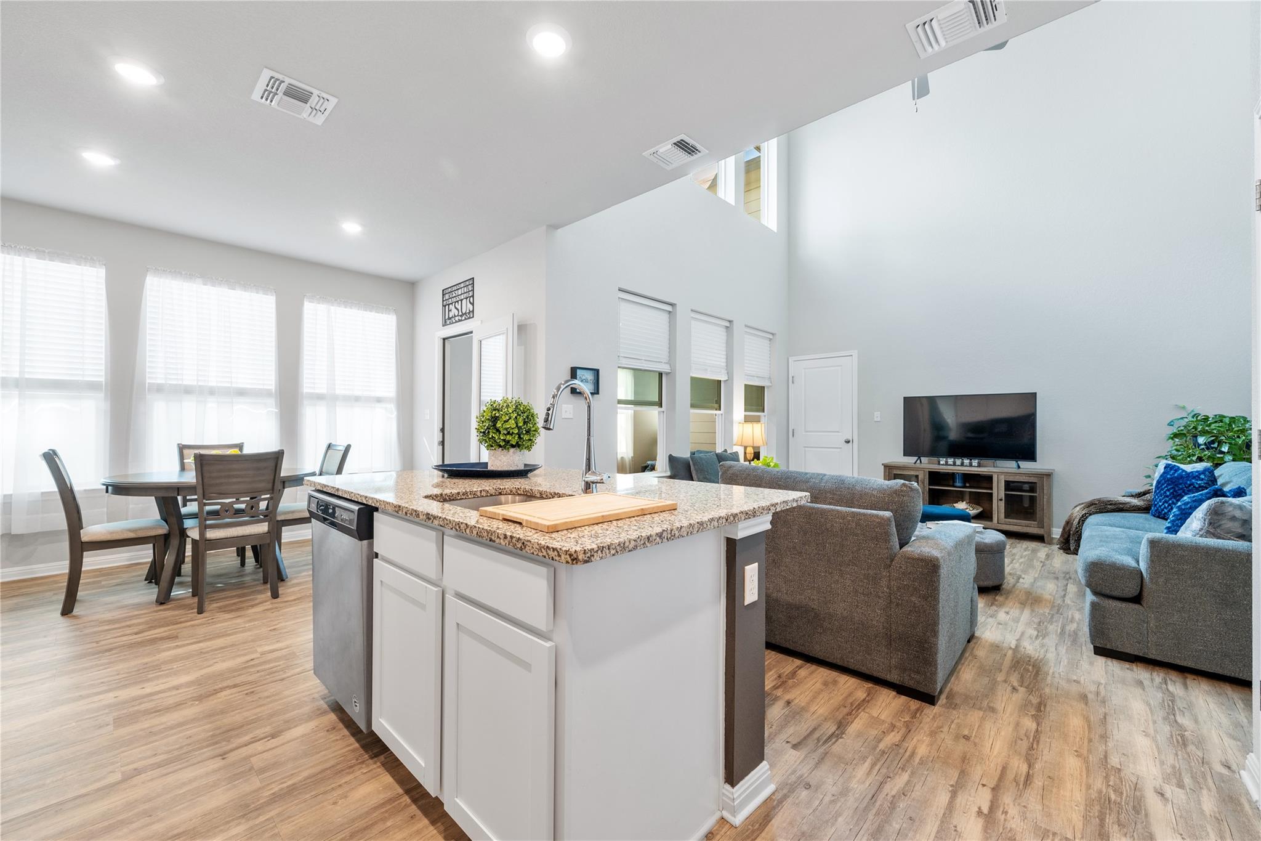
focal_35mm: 14
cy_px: 420
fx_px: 490
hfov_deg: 104.3
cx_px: 630
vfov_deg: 81.2
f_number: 8
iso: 250
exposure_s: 1/1.25
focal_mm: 14
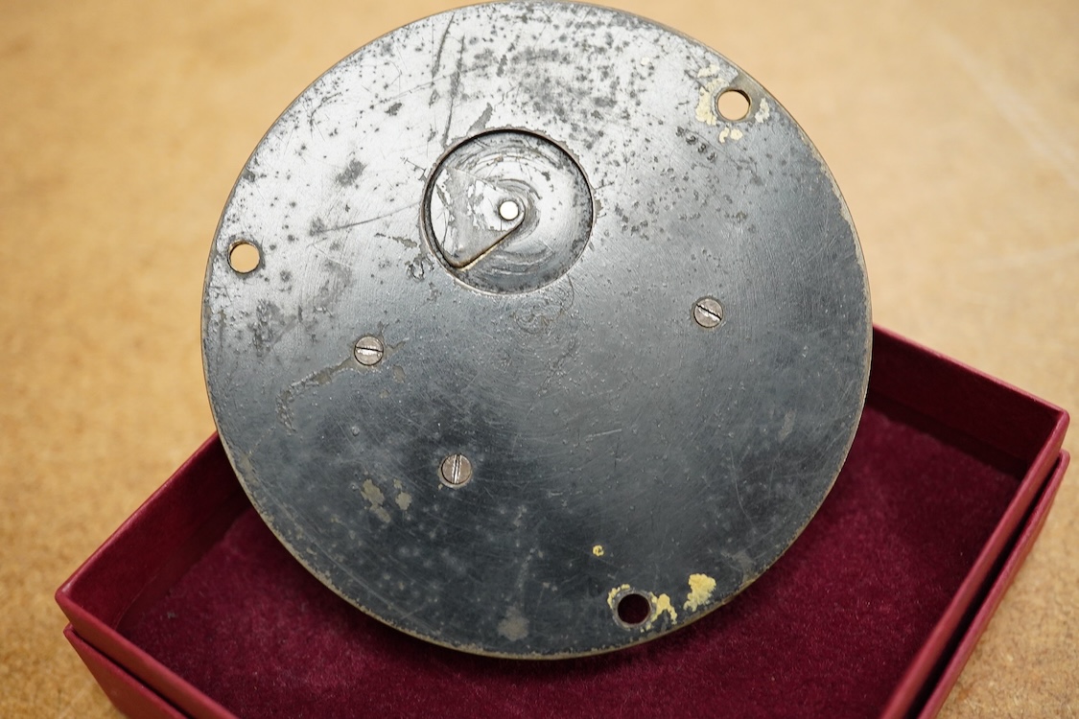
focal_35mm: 45
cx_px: 540
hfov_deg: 43.6
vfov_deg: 29.9
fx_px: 1349
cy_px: 360
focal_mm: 30
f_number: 6.3
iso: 2500
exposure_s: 1/200
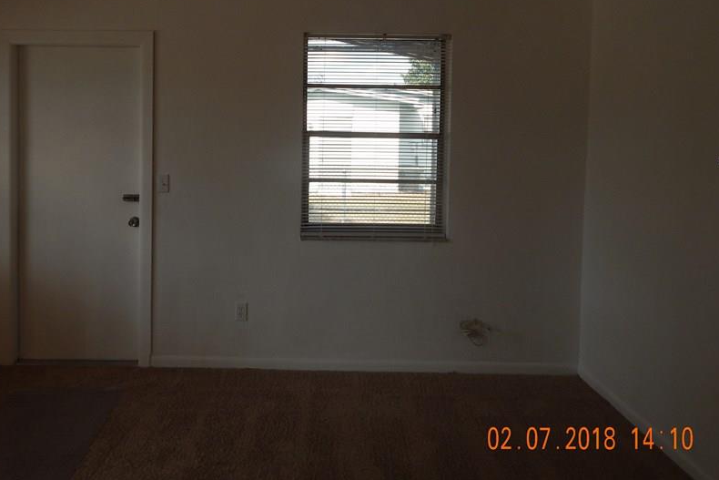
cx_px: 308
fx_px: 619
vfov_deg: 41.8
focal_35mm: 31
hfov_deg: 60.0
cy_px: 161
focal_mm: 4
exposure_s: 1/640
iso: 125
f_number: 3
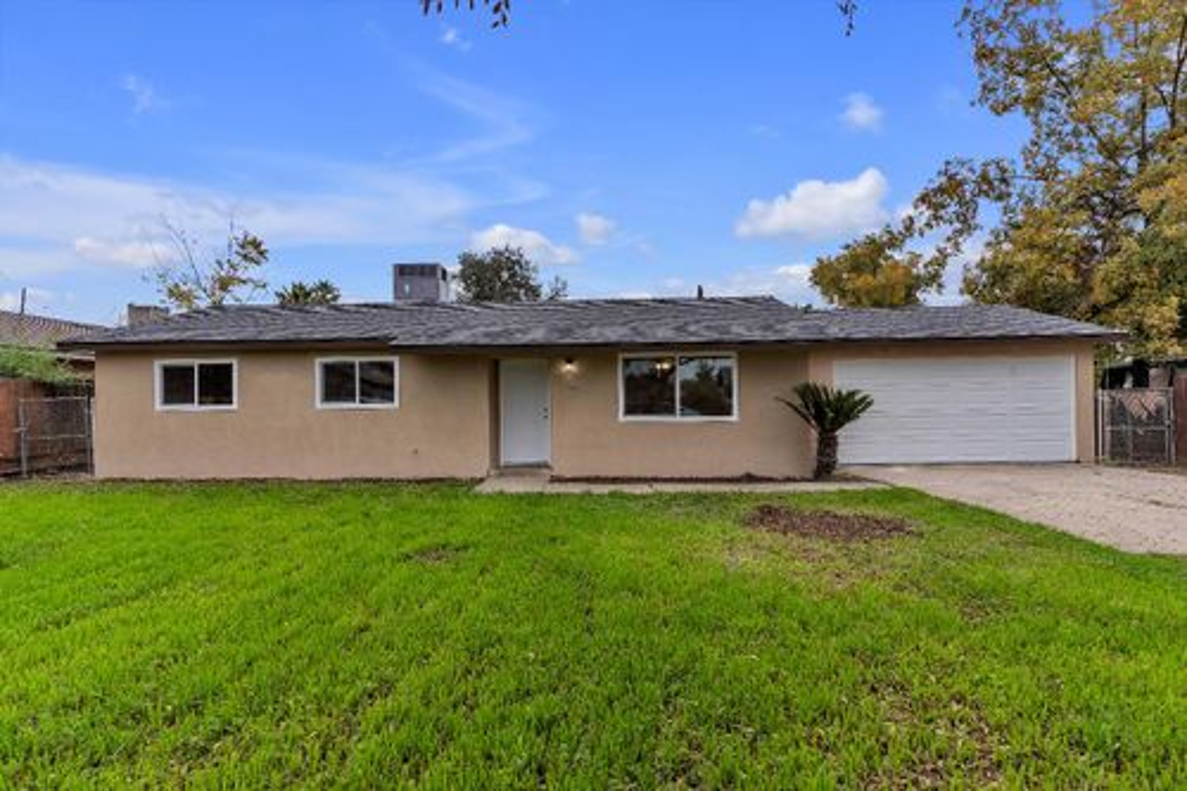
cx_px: 594
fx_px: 560
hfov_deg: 93.3
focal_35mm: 17
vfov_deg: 70.4
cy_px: 396
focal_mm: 17
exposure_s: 1/60
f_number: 9
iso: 200
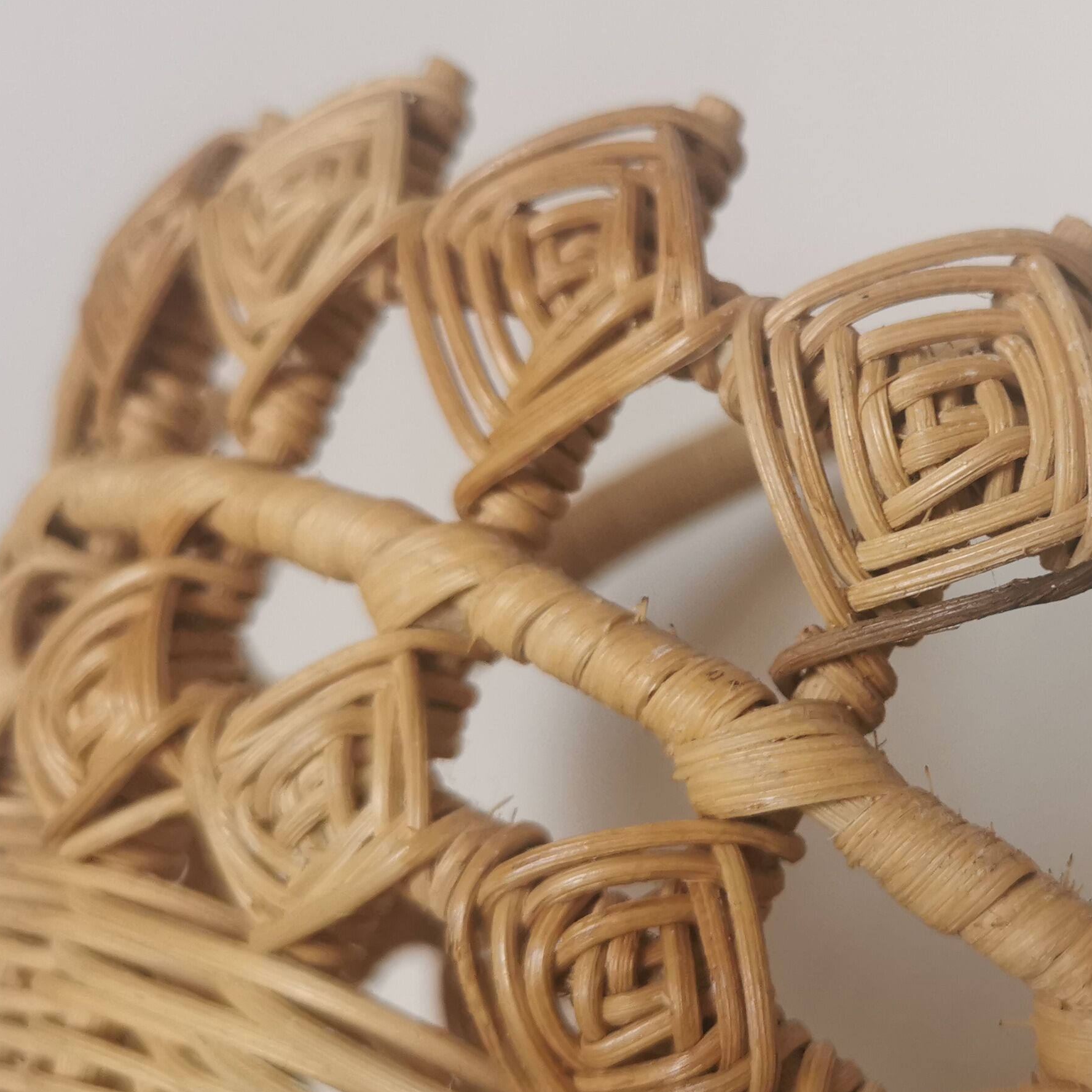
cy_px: 542
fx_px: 1749
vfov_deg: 34.7
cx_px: 911
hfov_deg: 33.4
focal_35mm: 49
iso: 200
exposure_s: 1/50
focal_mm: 5.58
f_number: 1.8
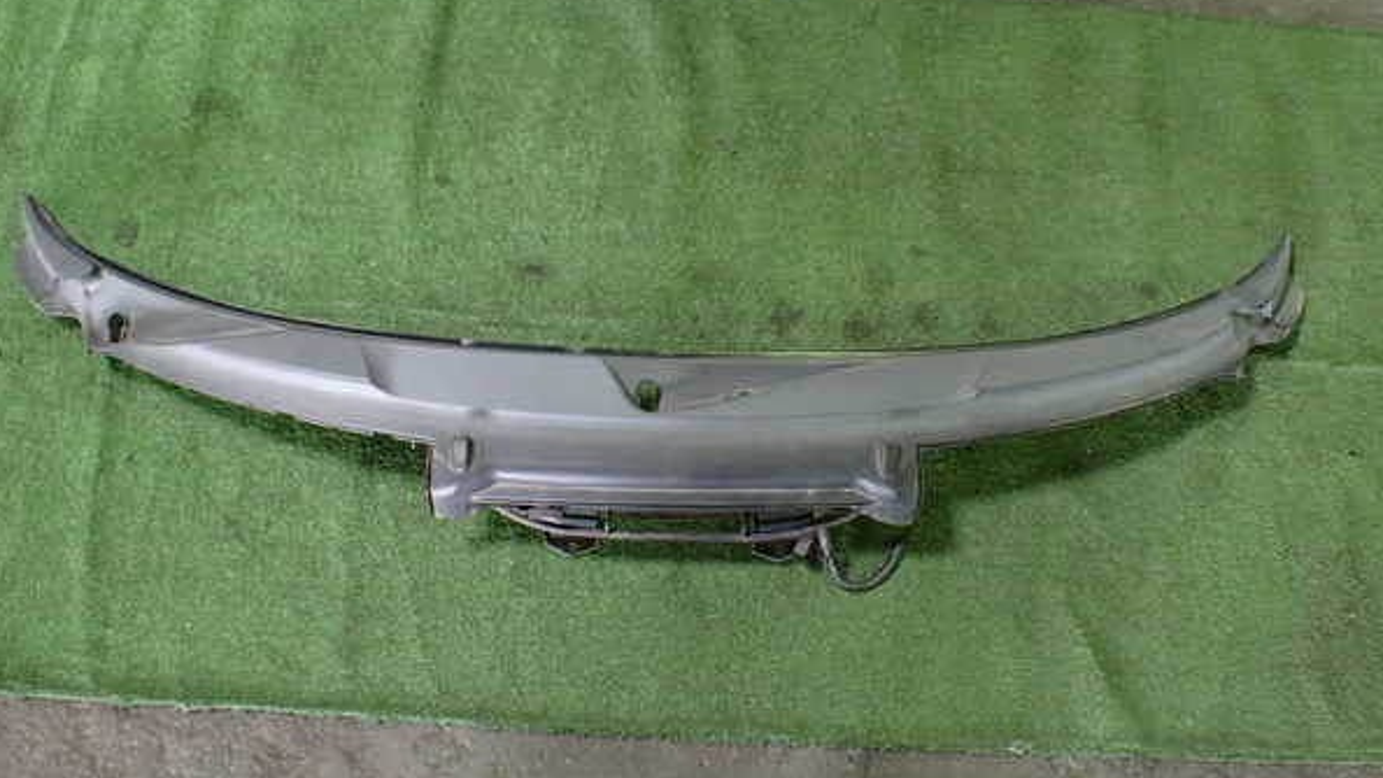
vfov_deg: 35.6
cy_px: 377
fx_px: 1210
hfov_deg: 59.5
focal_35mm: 33
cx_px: 687
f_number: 2.3
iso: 800
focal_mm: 5.4
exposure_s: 1/60
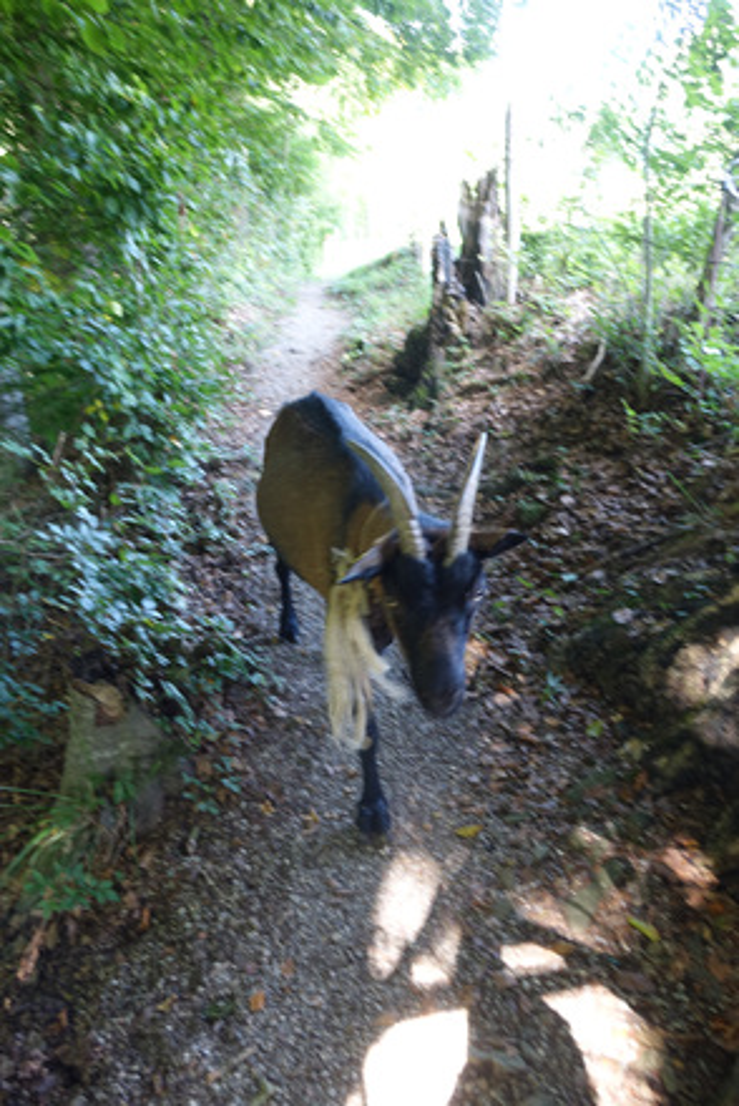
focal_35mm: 27
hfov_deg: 48.0
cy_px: 553
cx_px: 370
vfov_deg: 67.3
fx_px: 830
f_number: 2.8
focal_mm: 9.87
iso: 320
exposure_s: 1/30
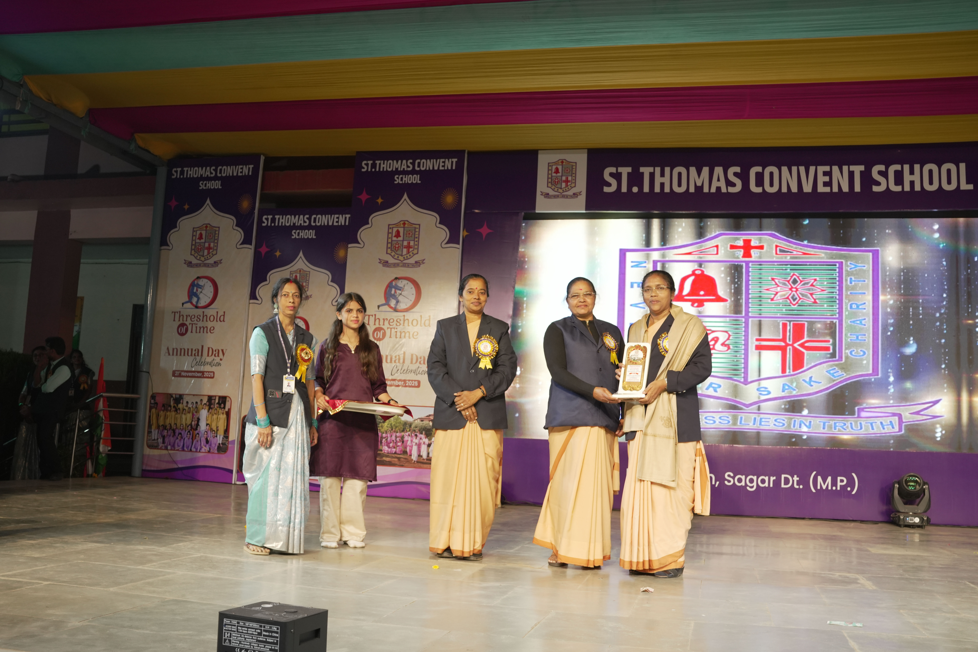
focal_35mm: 35
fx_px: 951
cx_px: 489
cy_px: 326
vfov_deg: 37.9
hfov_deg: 54.4
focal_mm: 35
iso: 1250
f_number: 6.3
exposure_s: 1/125
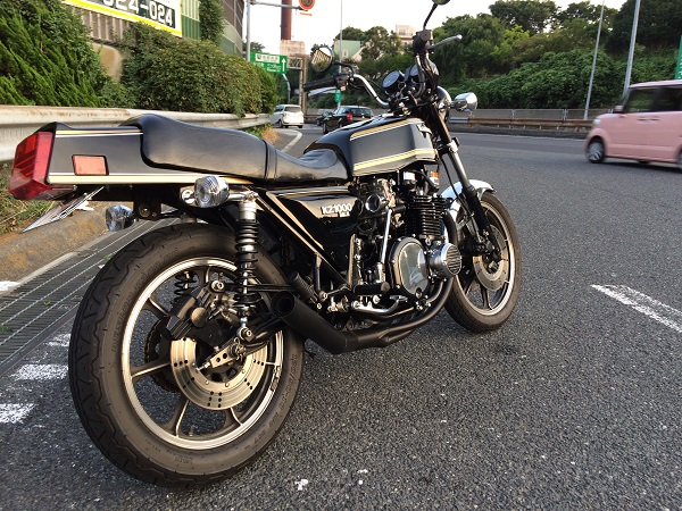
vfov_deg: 48.2
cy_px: 256
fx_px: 571
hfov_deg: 61.7
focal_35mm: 29
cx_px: 341
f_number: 2.2
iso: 40
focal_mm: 4.15
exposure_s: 1/60
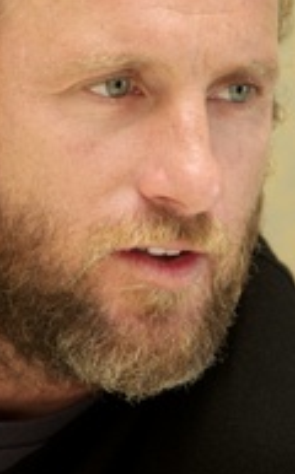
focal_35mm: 423
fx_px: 5462
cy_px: 194
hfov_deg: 3.1
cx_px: 113
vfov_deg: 5.0
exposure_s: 1/60
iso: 800
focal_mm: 200
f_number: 5.6
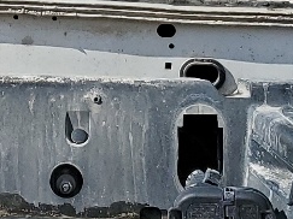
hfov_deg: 11.5
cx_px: 72
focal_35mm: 171
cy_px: -177
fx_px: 1447
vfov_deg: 8.3
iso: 50
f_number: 1.5
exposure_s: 1/5000
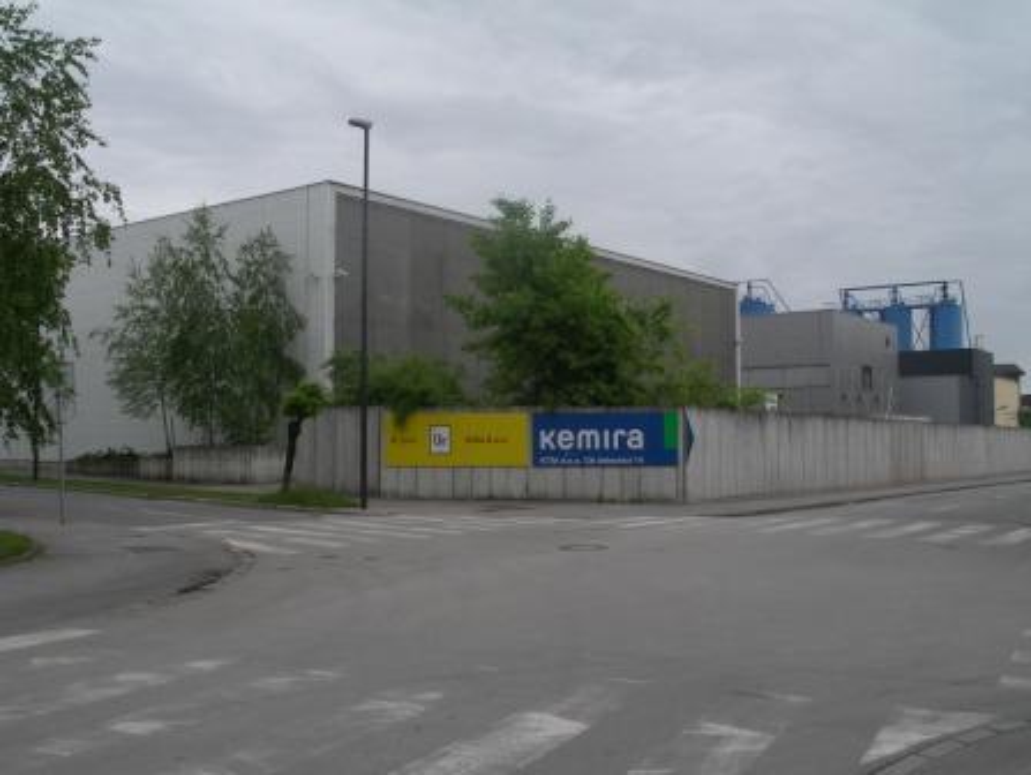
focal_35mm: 37
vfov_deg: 38.7
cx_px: 516
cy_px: 388
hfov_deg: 50.1
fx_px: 1103
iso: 80
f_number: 7.8
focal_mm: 7.8
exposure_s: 1/125
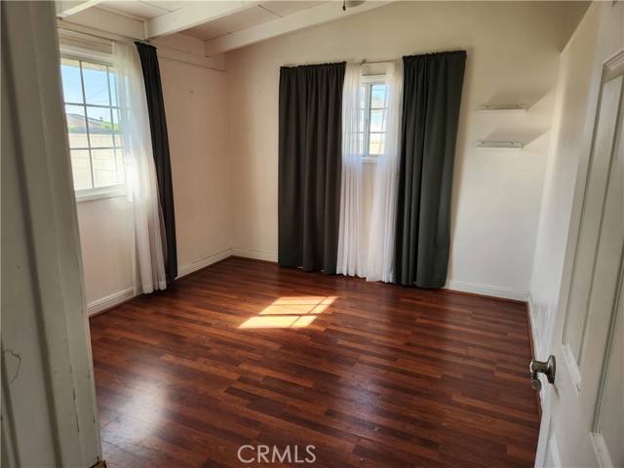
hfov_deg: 73.9
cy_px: 234
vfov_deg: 58.9
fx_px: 415
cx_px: 312
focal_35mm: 23
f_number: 1.8
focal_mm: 5.4
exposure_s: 1/180
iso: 100
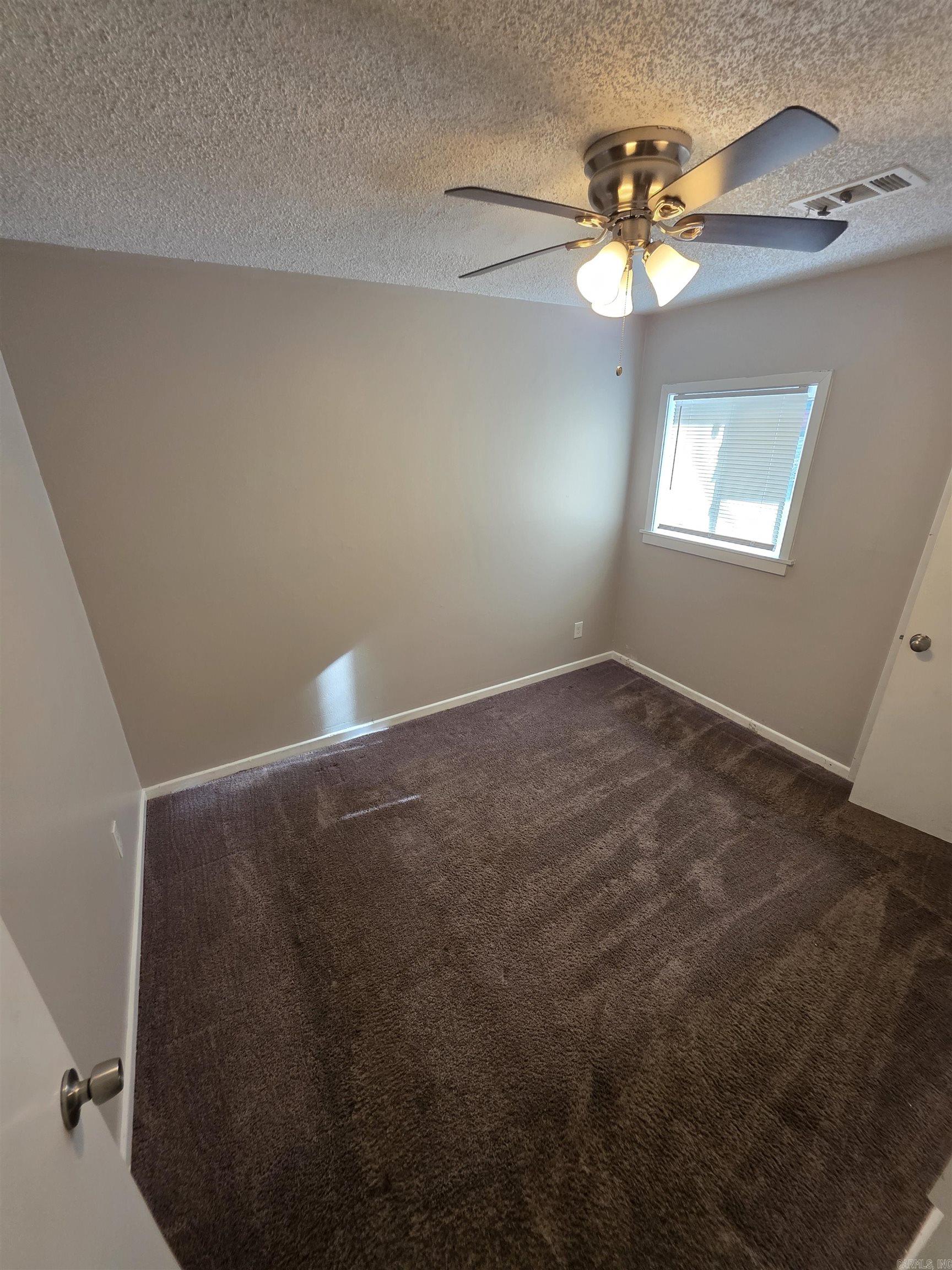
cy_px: 635
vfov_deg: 106.2
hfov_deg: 89.9
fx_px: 477
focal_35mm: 13
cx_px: 476
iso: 125
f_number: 1.9
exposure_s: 1/120
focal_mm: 2.2
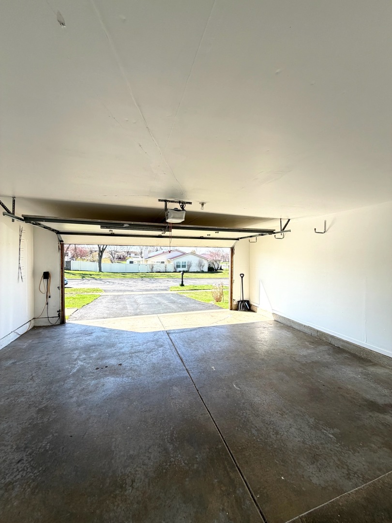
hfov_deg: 85.7
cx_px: 196
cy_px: 262
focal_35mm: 14
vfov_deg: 102.1
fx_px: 211
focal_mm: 2.22
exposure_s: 1/482
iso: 64
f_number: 2.2
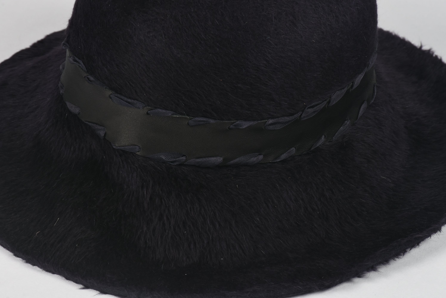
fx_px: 2604
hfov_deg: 9.8
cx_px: 223
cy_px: 149
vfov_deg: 6.6
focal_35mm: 210
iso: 200
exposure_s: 1/125
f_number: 16
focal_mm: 140
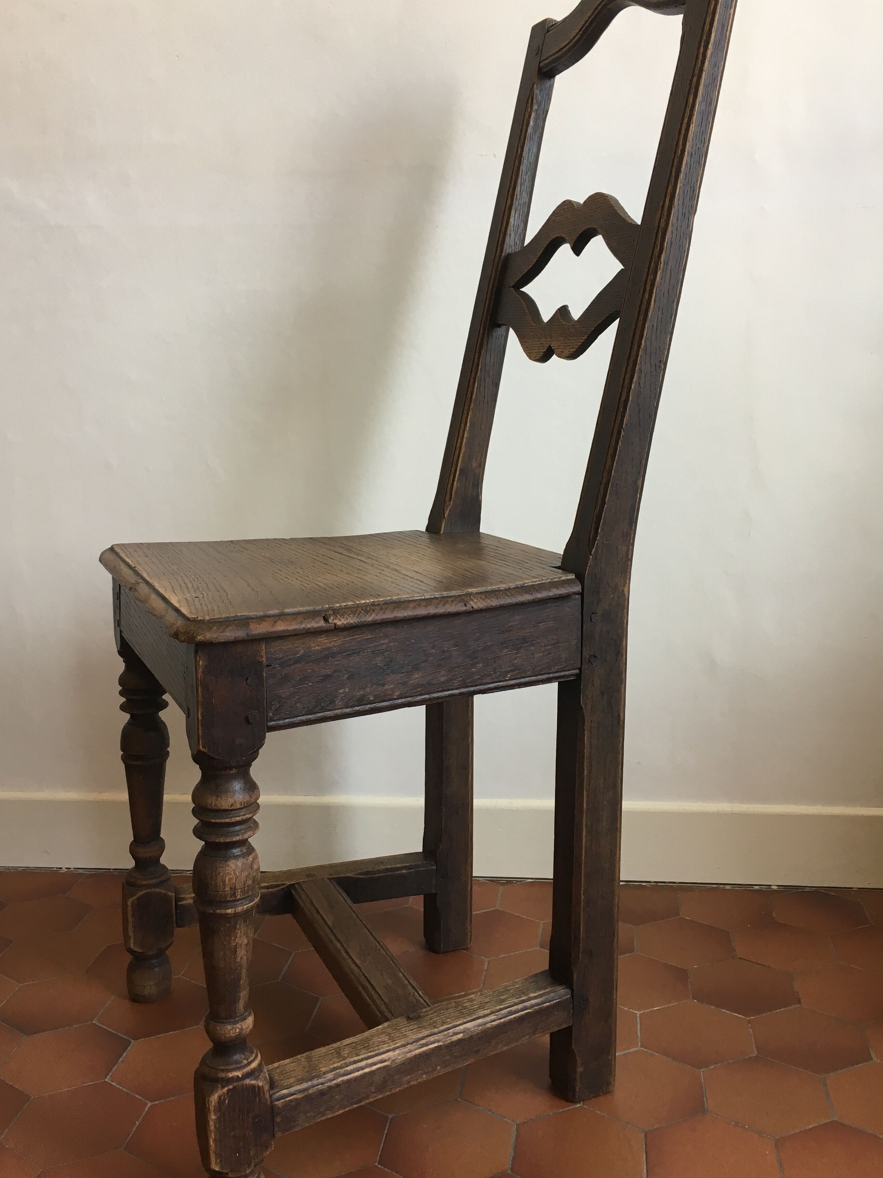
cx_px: 487
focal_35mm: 34
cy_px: 561
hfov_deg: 41.7
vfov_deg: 53.9
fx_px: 1156
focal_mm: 4.15
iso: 32
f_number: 2.2
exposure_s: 1/33
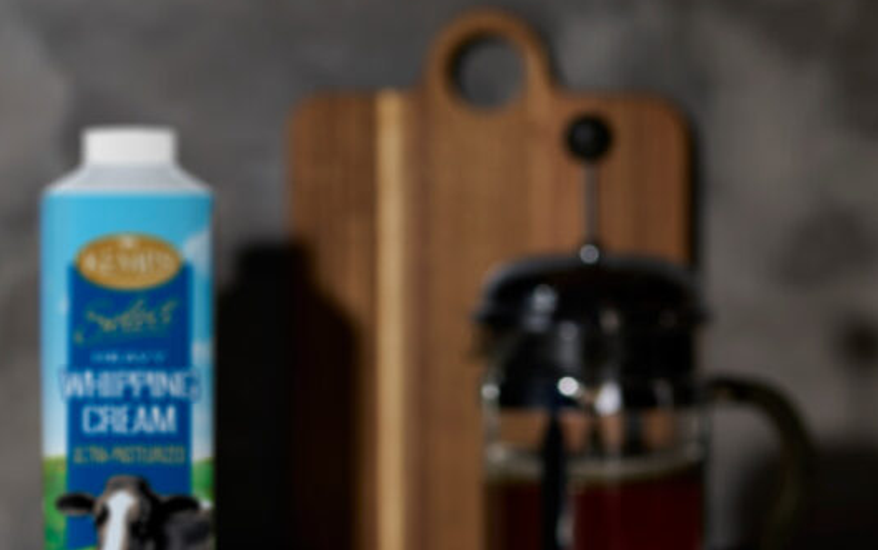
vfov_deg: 8.5
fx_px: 3686
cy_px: 497
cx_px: 439
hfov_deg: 13.6
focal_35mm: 154
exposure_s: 1/160
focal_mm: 100
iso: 100
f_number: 6.3
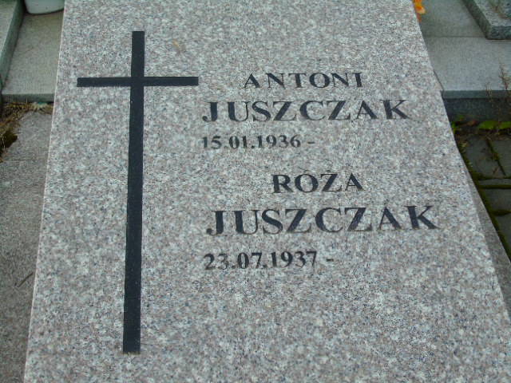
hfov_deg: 41.2
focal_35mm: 46
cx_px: 256
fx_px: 679
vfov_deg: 31.5
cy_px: 192
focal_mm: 8.2
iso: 80
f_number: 4.1
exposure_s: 1/200
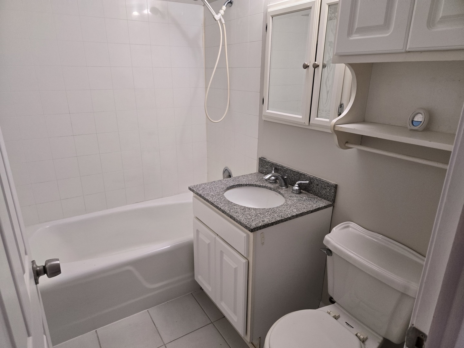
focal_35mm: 23
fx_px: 308
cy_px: 174
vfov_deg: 58.9
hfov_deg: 73.9
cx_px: 232
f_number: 1.8
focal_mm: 5.4
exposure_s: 1/120
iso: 250
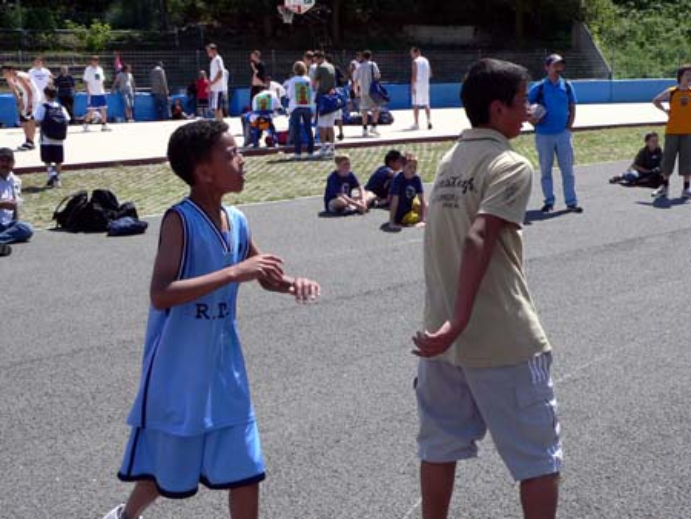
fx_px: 919
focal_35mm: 46
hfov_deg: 41.2
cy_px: 260
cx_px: 346
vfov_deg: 31.5
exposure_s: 1/640
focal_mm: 7.7
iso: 80
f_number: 3.7
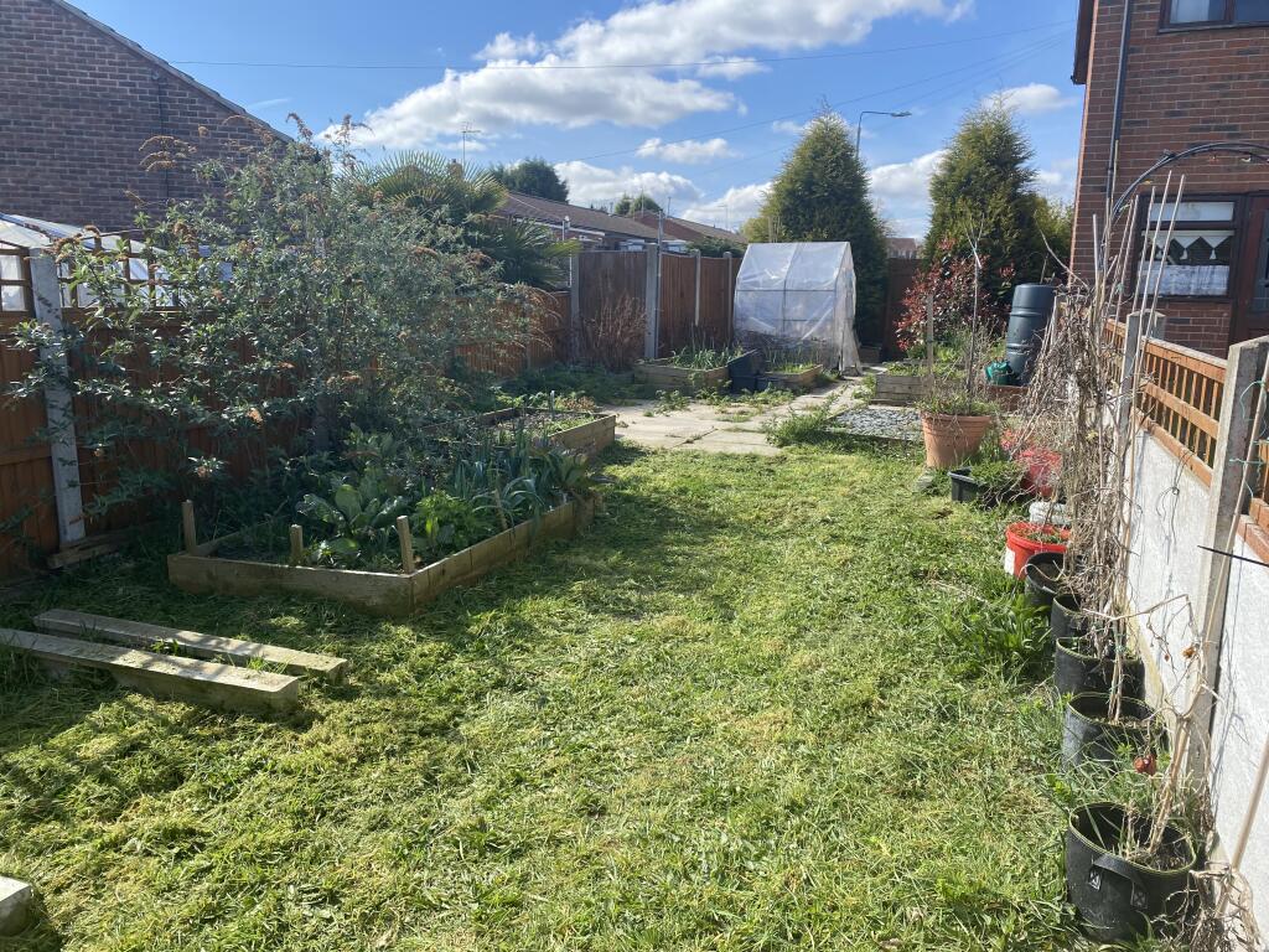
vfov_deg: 53.1
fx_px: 953
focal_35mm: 26
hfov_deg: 67.3
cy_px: 476
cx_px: 634
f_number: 1.8
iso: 32
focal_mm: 4.25
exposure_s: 1/1182
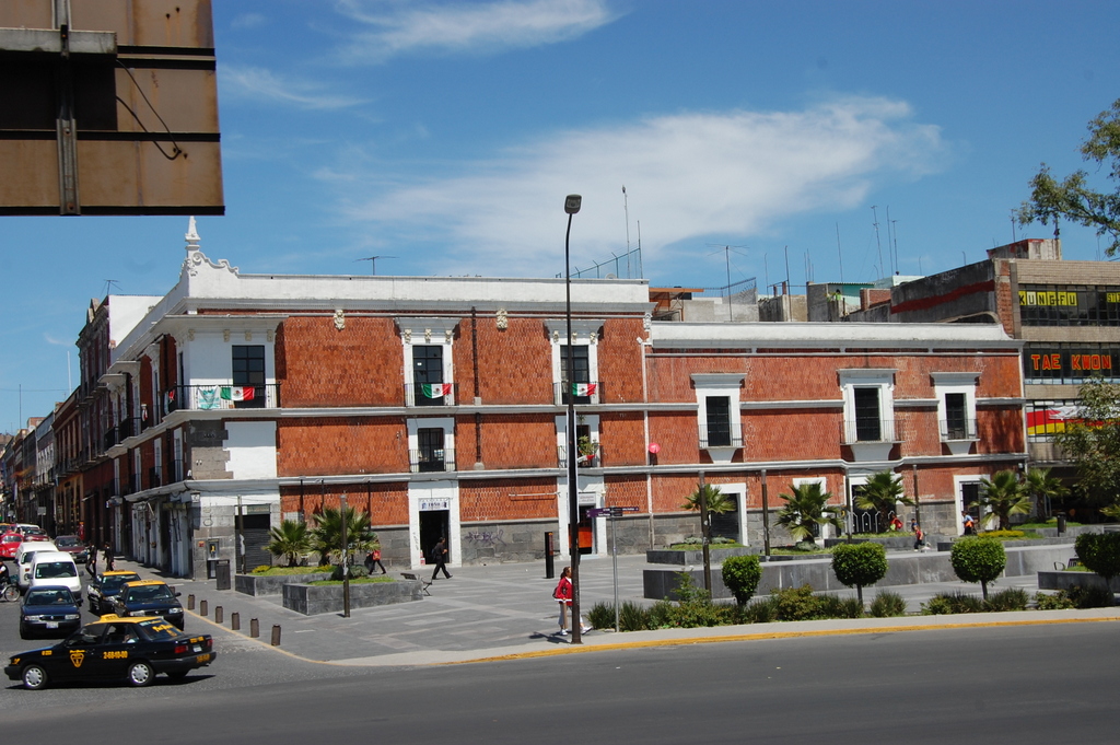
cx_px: 560
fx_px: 1585
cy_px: 372
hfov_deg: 38.9
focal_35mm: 51
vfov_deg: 26.4
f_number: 10
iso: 200
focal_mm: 34
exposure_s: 1/400
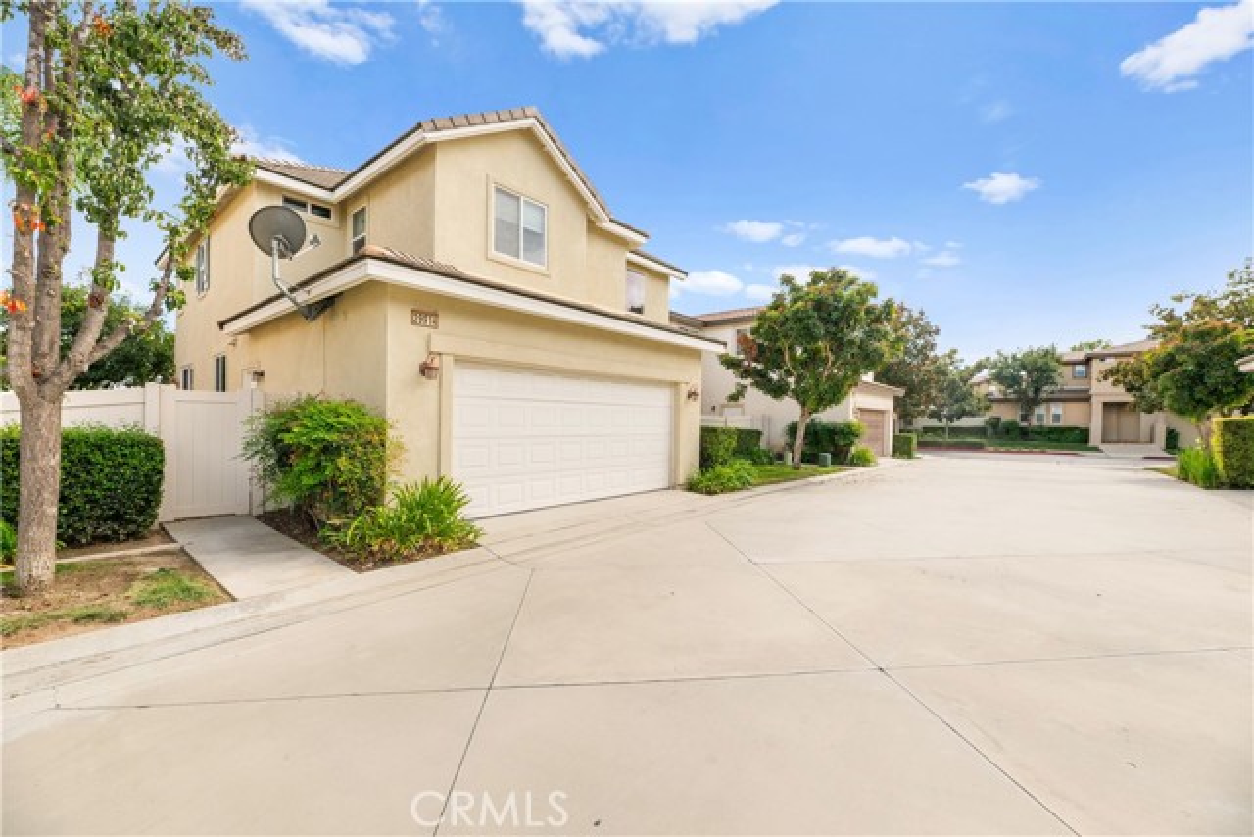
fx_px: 488
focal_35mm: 14
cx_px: 627
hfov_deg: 104.2
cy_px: 418
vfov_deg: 81.2
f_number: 8
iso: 320
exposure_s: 1/3200
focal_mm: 14
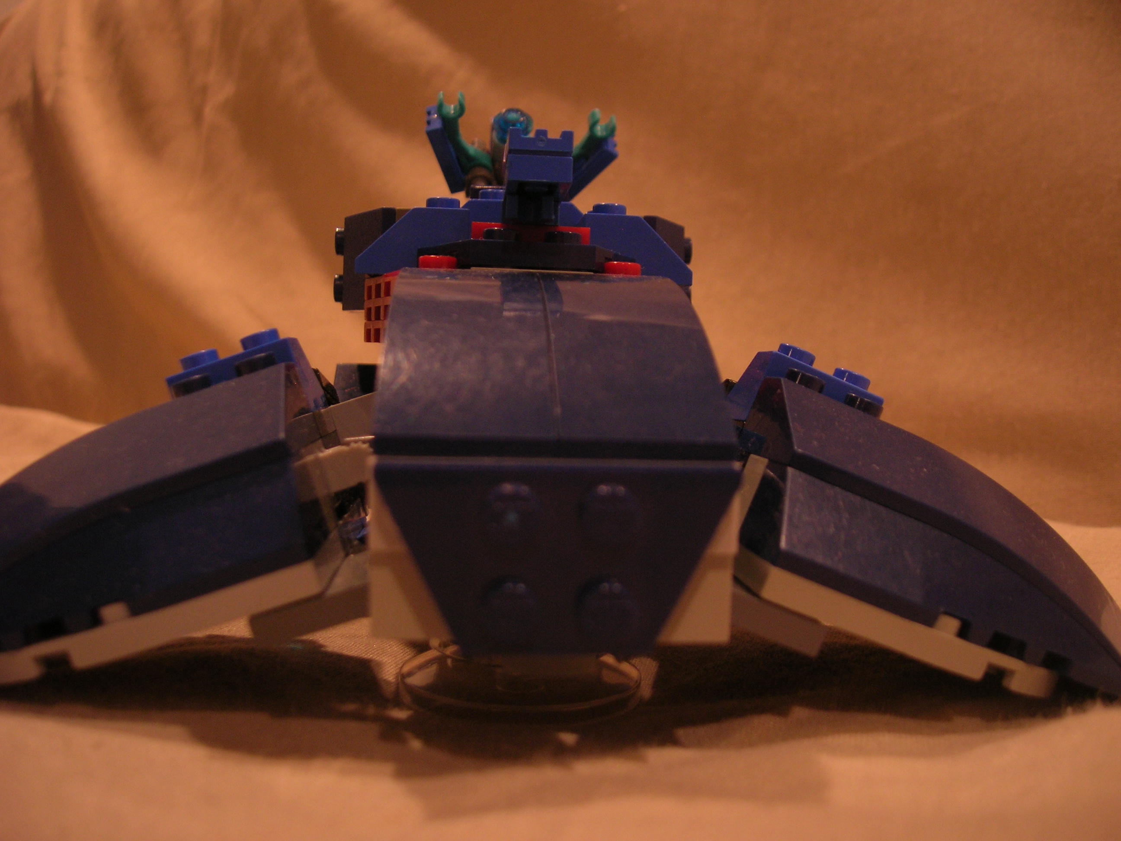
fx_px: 1101
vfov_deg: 41.8
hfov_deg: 54.0
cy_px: 420
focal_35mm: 34
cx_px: 560
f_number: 2.9
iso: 76
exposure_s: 1/4
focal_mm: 5.7
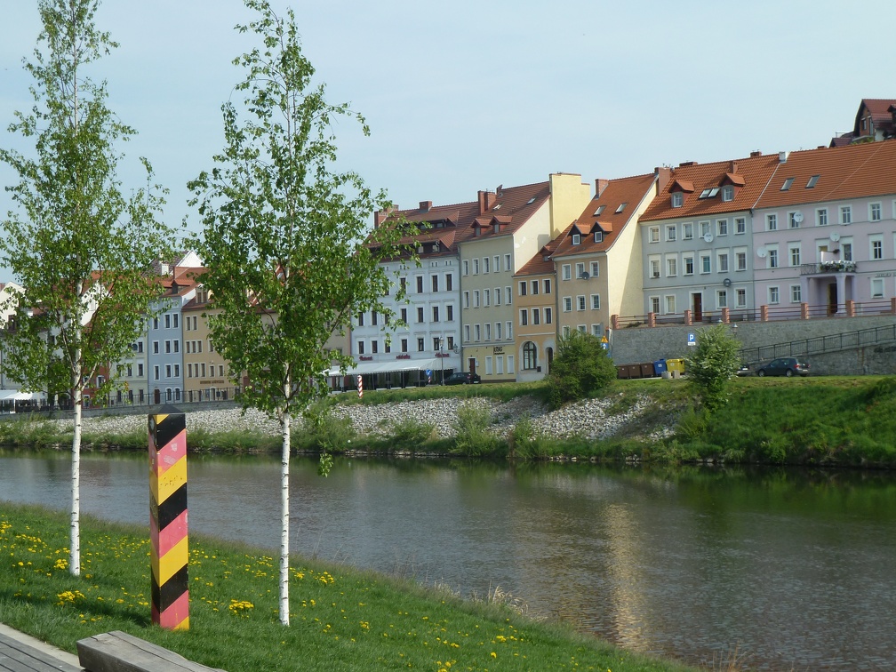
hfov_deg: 30.7
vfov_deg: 23.3
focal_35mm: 63
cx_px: 448
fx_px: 1631
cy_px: 336
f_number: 4.5
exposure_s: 1/400
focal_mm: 10.3
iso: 80
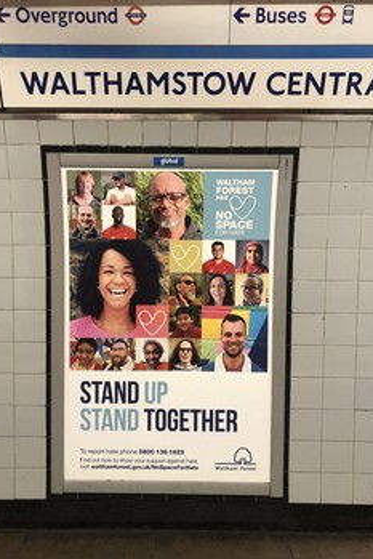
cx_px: 171
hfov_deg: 43.6
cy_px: 274
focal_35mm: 30
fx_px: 466
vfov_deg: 61.9
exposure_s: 1/17
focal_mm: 3.99
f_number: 1.8
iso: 80
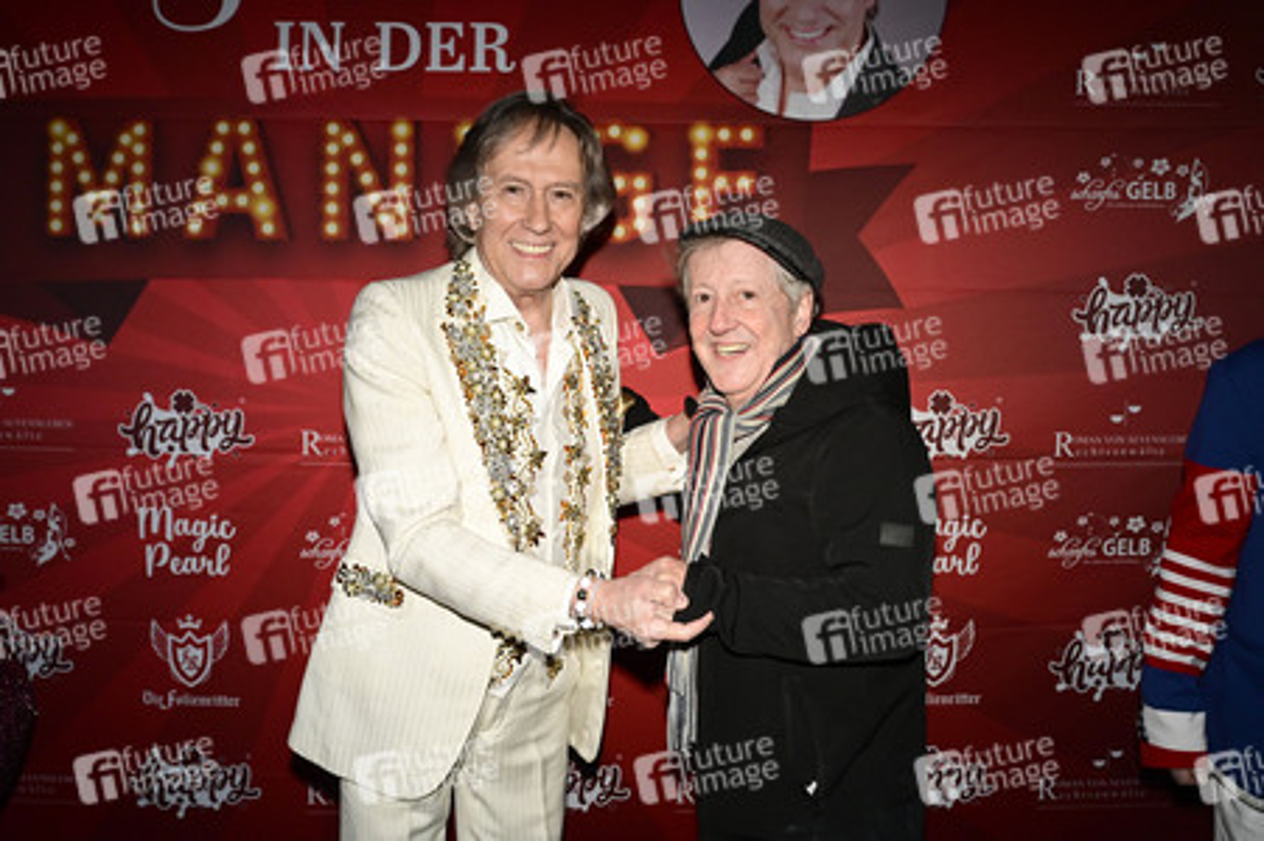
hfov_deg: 51.9
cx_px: 632
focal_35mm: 37
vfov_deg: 35.9
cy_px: 420
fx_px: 1298
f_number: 4.5
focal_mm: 37
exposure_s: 1/125
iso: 3200
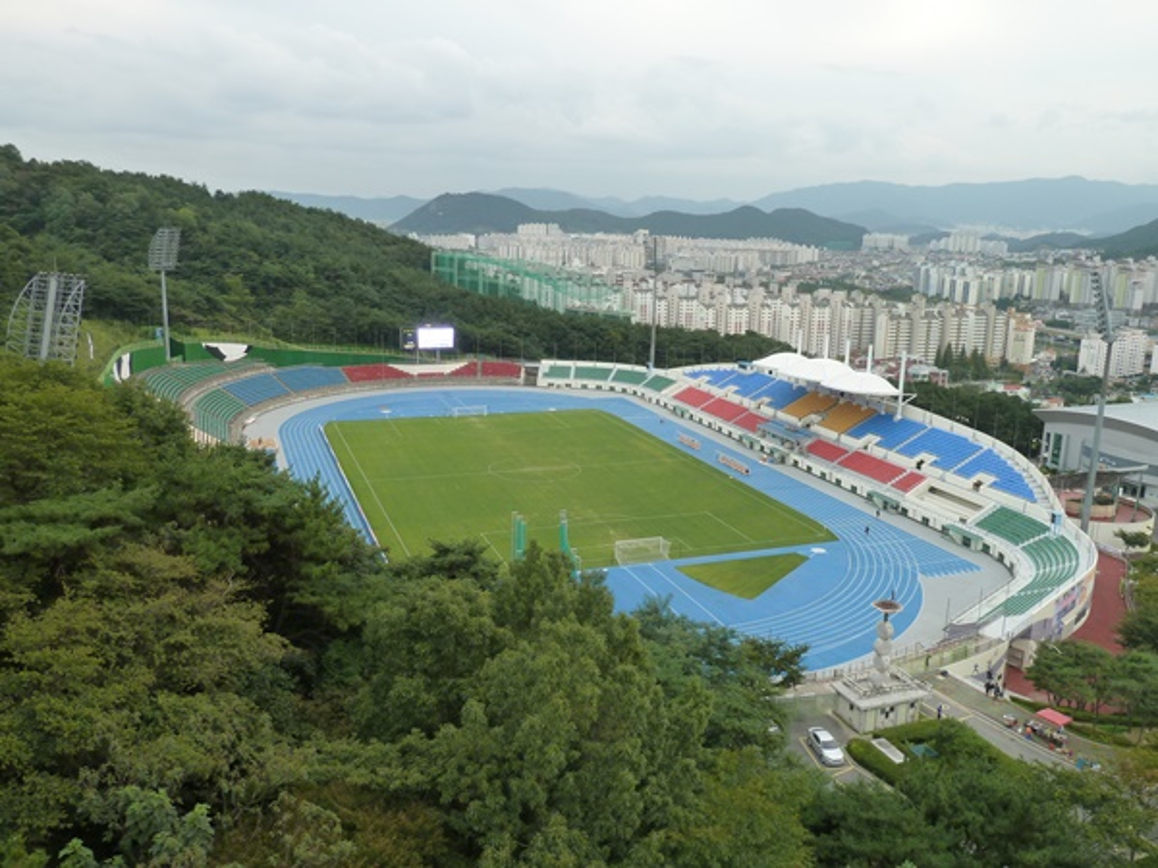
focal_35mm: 29
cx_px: 579
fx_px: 970
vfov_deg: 48.2
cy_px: 434
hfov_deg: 61.7
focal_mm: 4.7
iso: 125
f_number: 3.4
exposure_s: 1/60
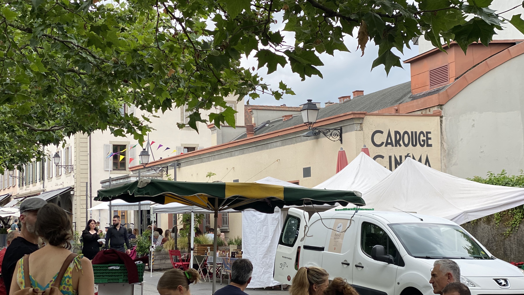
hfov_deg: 33.3
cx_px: 283
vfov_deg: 19.1
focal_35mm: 63
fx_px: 875
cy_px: 157
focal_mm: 6
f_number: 2
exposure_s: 1/773
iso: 20
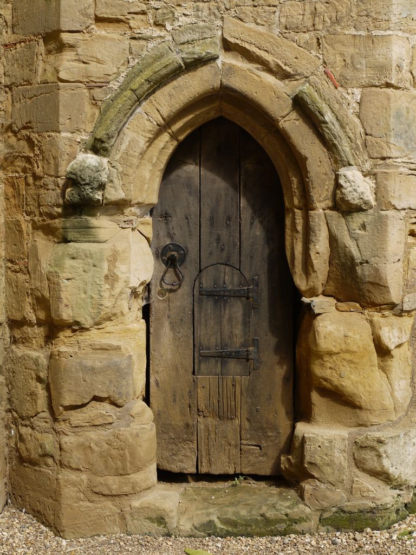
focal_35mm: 62
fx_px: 993
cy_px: 278
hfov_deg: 23.7
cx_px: 208
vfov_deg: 31.2
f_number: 5.6
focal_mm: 31
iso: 100
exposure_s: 1/125
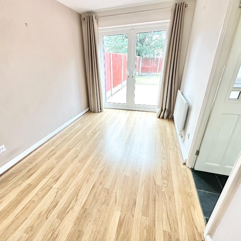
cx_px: 110
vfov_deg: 84.0
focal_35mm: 17
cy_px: 119
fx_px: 134
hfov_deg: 83.8
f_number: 2.2
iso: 500
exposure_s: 1/43
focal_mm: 2.22
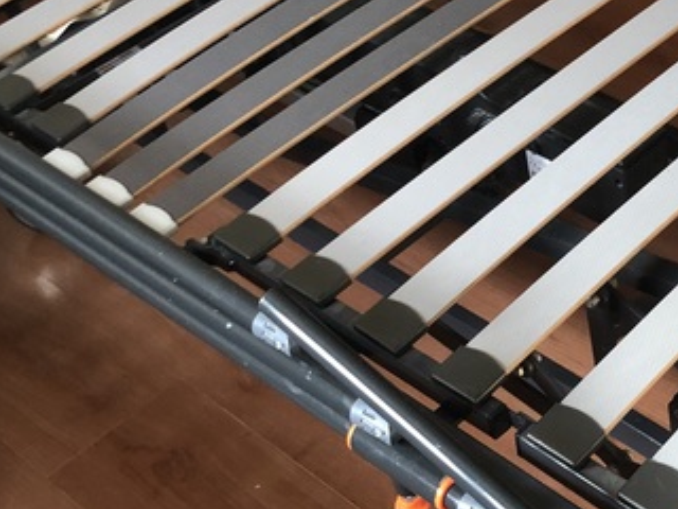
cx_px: 693
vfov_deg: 21.0
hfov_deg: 26.2
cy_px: 214
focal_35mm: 70
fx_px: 1371
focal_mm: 3.99
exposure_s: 1/30
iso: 40
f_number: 1.8
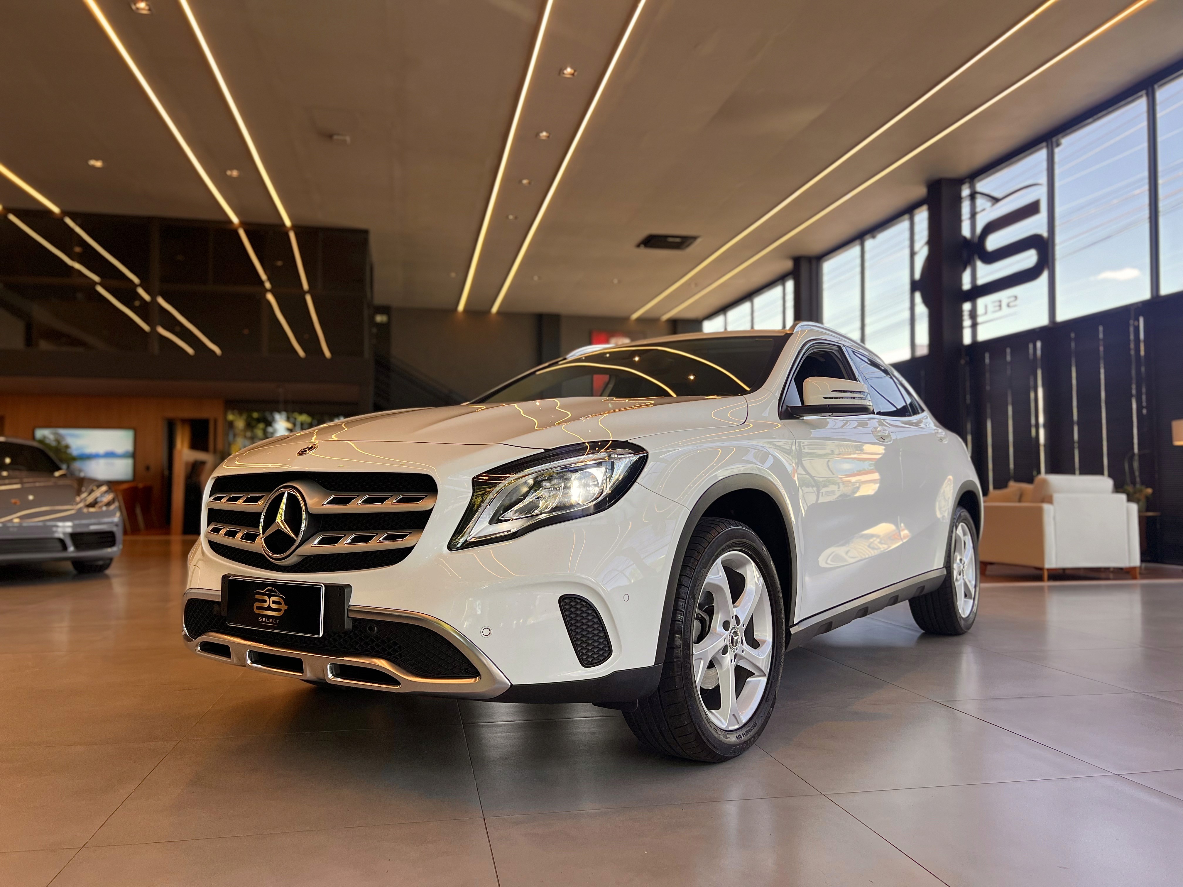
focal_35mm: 26
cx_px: 592
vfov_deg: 53.1
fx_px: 889
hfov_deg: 67.3
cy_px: 444
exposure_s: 1/306
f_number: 1.5
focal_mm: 5.7
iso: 50
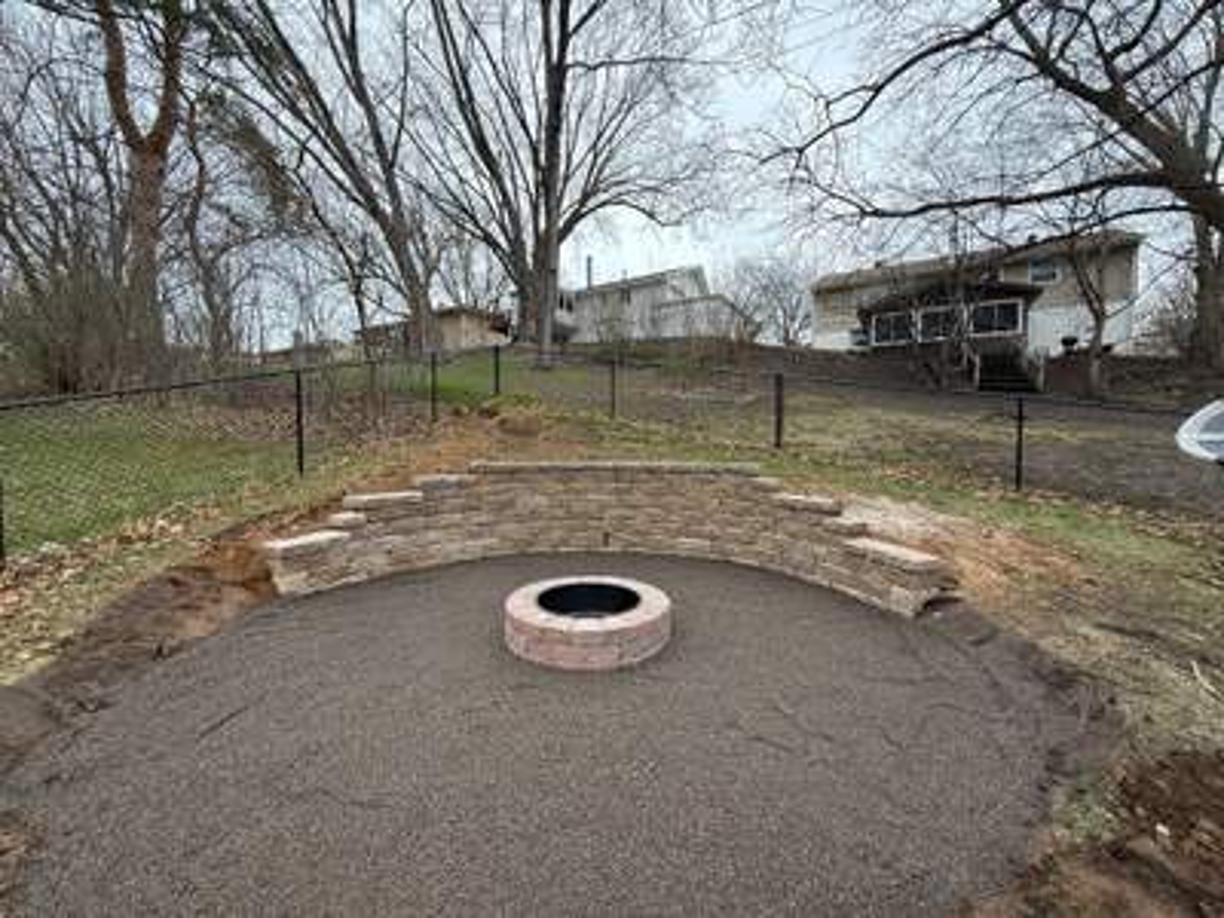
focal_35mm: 14
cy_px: 459
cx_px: 612
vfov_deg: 85.7
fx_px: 495
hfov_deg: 102.1
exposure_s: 1/293
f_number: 2.2
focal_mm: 2.22
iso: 64
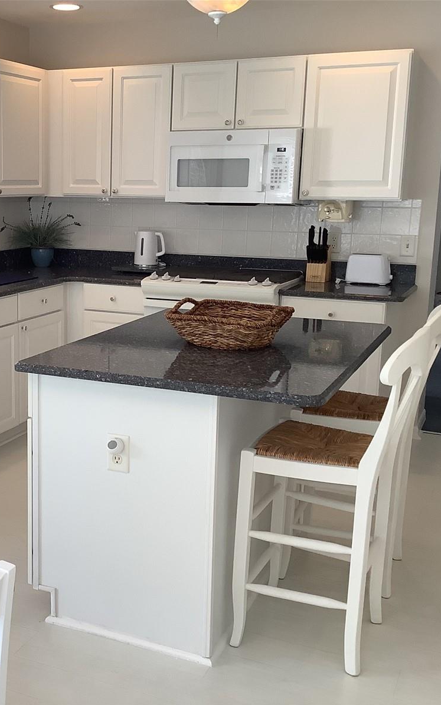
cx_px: 77
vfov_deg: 45.3
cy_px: 353
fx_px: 846
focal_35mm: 44
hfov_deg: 28.5
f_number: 2.4
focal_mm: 3.3
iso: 100
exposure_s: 1/120
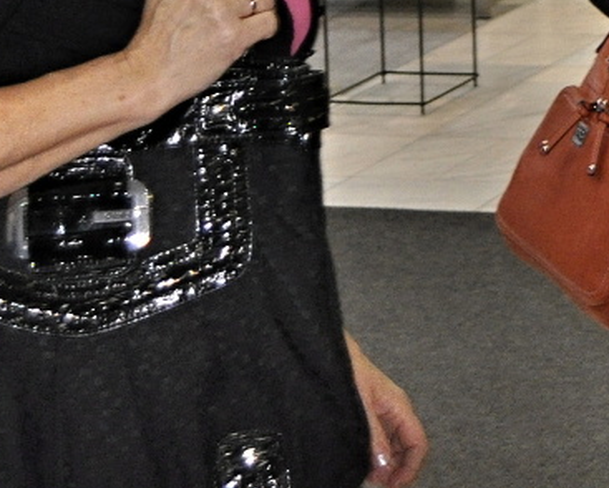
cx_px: 614
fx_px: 2074
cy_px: -177
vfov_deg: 12.9
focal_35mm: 115
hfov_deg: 16.4
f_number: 4
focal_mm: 24
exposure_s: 1/60
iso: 800
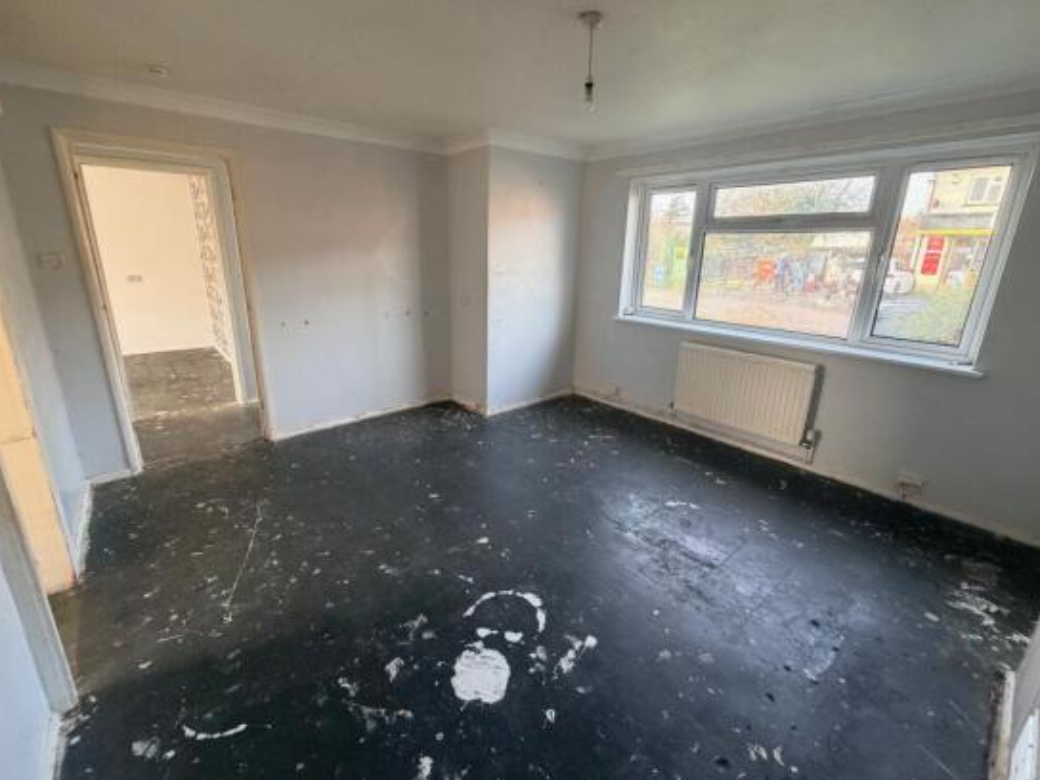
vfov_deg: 81.7
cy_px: 370
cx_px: 515
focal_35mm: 15
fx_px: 451
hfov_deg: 98.2
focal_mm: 2.22
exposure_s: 1/98
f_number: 2.2
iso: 320
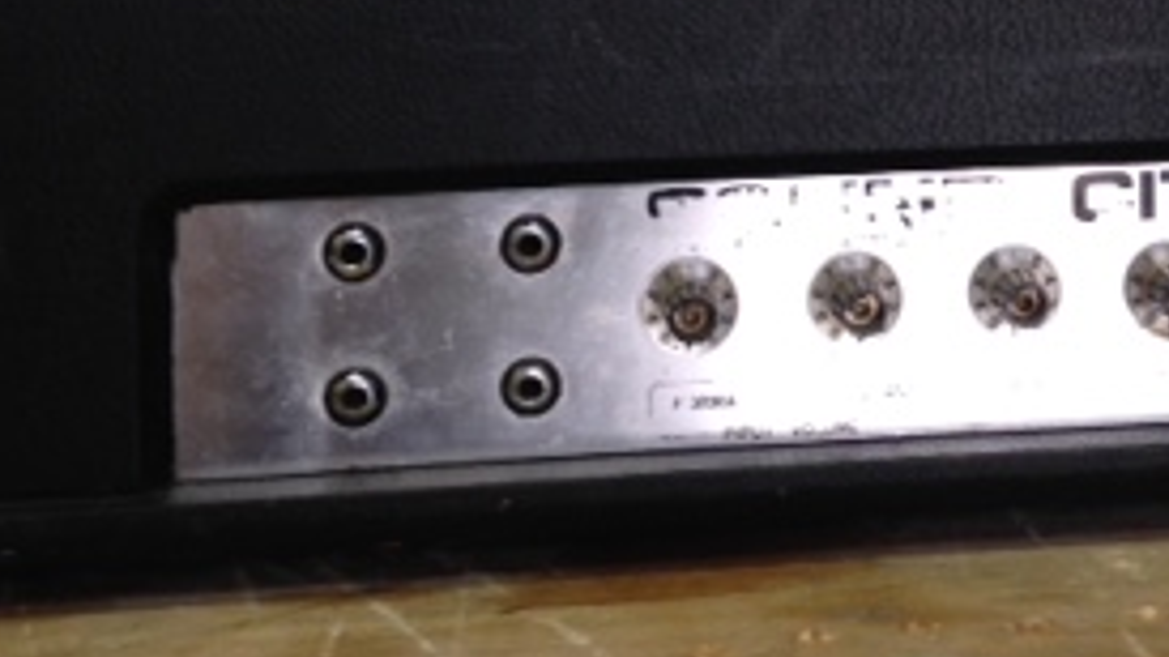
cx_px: 1015
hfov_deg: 24.7
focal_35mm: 84
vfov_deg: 14.1
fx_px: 2603
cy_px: -60
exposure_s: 1/20
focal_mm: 4.12
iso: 64
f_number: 2.4
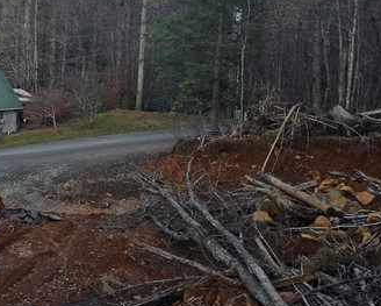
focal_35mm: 70
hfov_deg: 24.3
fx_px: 790
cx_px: -88
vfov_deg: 21.0
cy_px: -14
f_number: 1.7
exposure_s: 1/237
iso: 12
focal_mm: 6.3
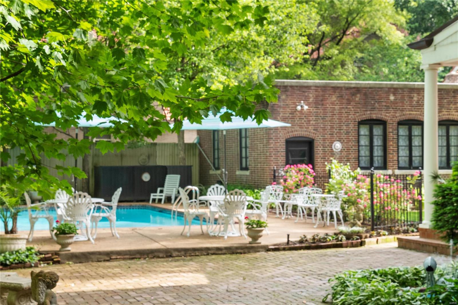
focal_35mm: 70
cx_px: 229
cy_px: 152
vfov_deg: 19.4
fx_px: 890
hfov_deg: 28.8
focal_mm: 35
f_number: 8
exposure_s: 1/200
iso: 400
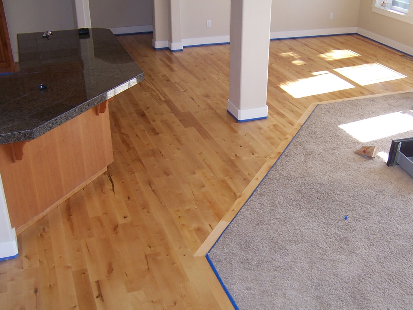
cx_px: 240
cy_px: 154
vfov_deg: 36.0
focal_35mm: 40
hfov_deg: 46.6
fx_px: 477
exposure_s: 1/90
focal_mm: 5.5
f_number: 2.8
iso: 80
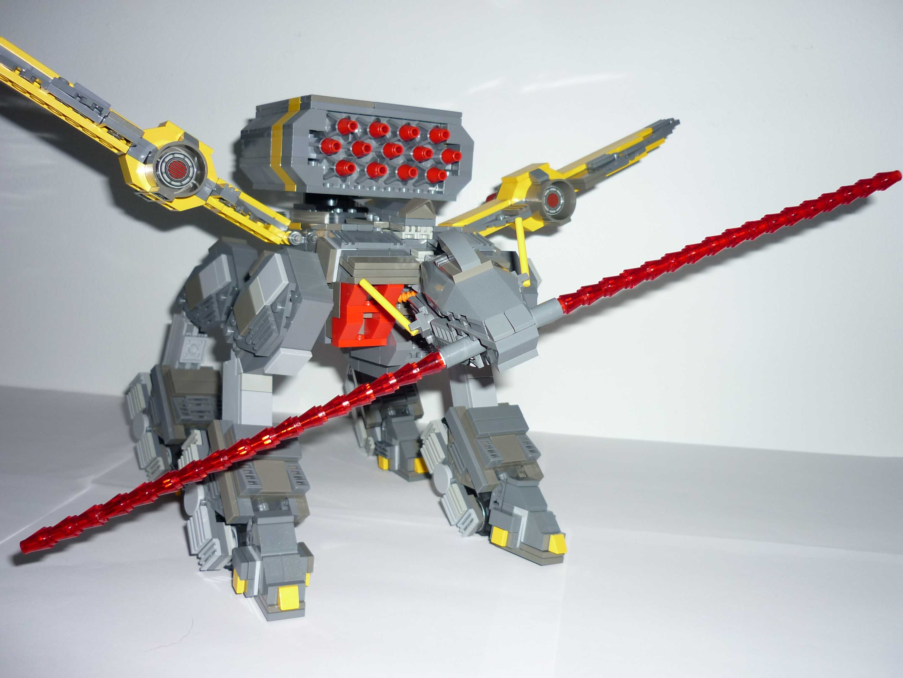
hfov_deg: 55.4
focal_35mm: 33
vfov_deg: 42.9
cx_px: 452
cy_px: 339
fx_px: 861
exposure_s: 1/60
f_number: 2.8
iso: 100
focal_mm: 5.5
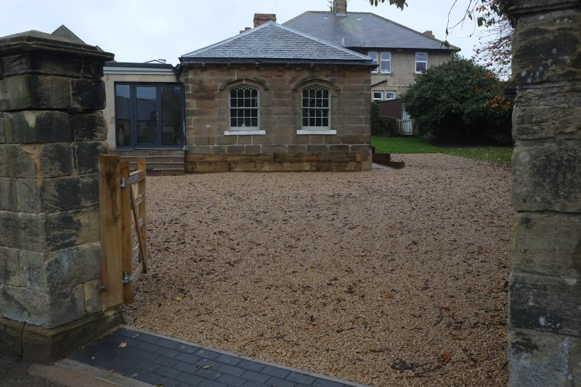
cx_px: 290
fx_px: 565
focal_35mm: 35
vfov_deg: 37.8
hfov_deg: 54.4
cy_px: 194
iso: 200
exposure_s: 1/125
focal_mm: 23
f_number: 5
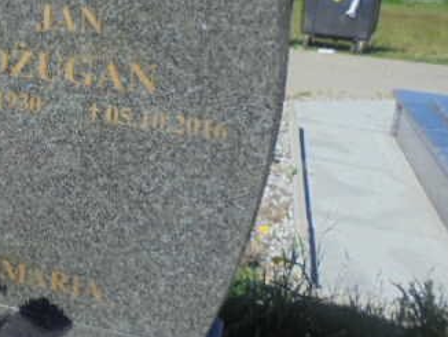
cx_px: 52
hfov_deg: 35.4
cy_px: 109
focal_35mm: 51
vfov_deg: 28.4
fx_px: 661
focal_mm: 4.6
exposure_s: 1/125
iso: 100
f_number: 11.5
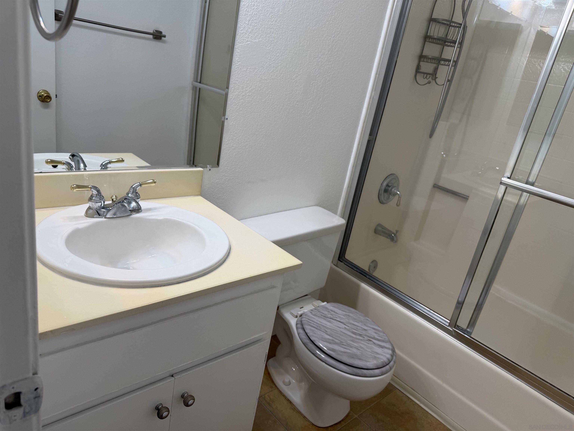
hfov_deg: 71.6
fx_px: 398
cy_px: 216
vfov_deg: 56.8
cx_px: 287
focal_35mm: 24
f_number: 1.78
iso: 64
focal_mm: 6.76
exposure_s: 1/120
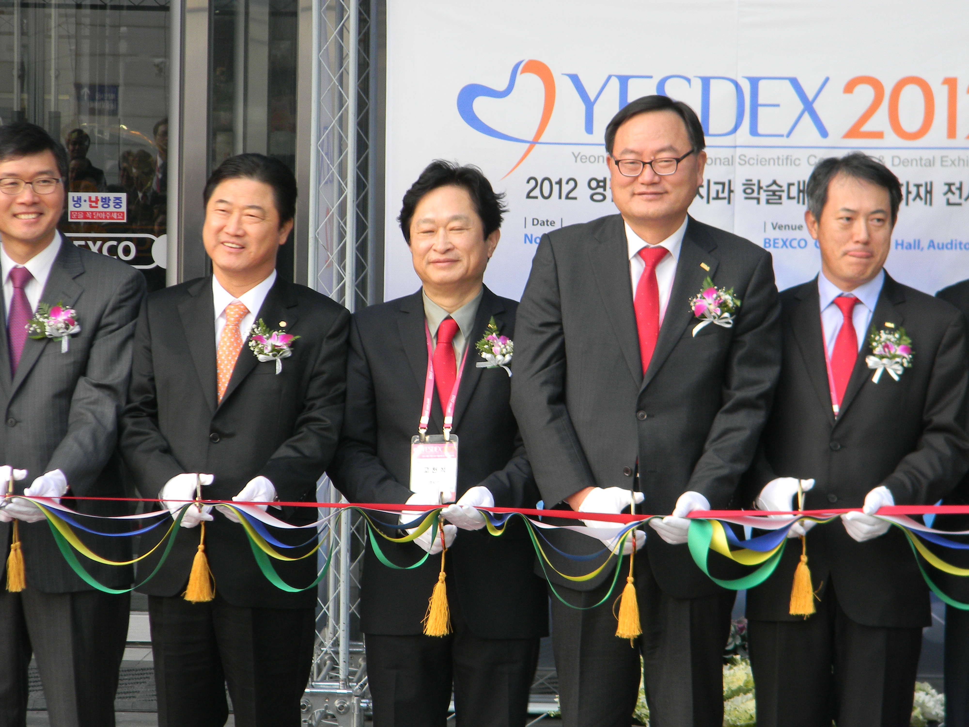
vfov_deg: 8.1
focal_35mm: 183
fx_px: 5123
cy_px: 364
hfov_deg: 10.8
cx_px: 484
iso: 118
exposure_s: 1/33.8
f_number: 5.2
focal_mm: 33.1
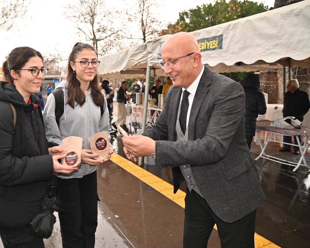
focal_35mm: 28
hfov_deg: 61.6
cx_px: 122
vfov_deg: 51.5
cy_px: 123
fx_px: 257
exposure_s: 1/60
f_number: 4
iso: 250
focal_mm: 24
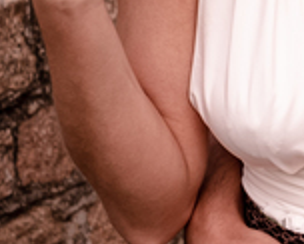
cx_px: 546
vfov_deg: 4.4
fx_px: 3198
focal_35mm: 355
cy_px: -79
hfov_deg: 5.4
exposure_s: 1/250
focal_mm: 48
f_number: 9
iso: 125
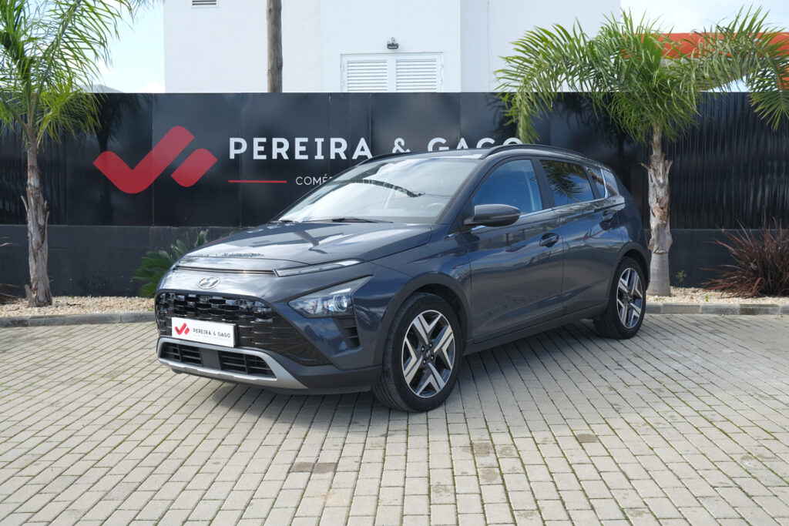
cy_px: 263
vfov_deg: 36.0
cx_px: 394
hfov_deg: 51.9
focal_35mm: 37
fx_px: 811
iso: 160
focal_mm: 24.9
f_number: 9
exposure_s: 1/80
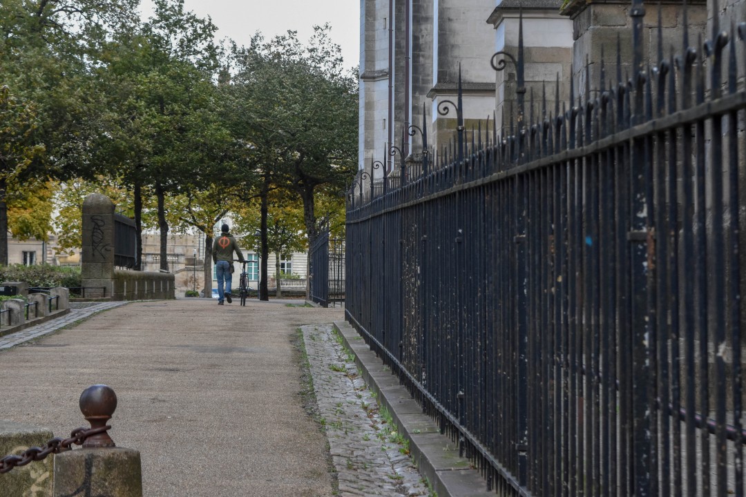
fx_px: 1709
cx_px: 373
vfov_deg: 16.6
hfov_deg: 24.6
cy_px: 248
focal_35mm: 82
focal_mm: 55
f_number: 5.6
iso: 800
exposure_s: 1/500
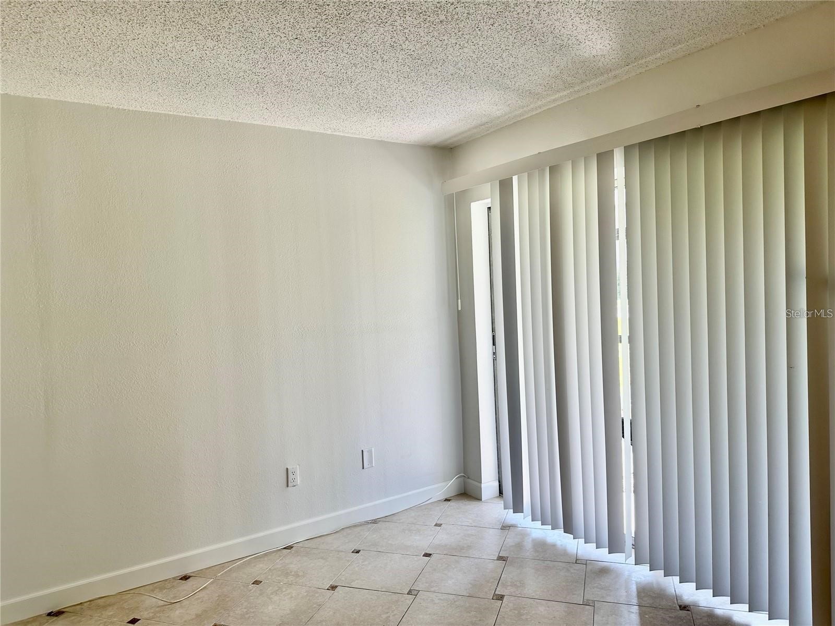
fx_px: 579
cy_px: 313
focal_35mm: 24
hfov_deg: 71.6
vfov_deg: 56.8
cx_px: 418
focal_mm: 6.86
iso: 64
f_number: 1.78
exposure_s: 1/120
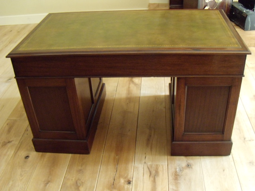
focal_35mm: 36
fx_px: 265
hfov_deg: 51.4
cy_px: 96
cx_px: 128
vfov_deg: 39.7
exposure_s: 1/10
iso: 400
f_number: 3.6
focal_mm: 6.4
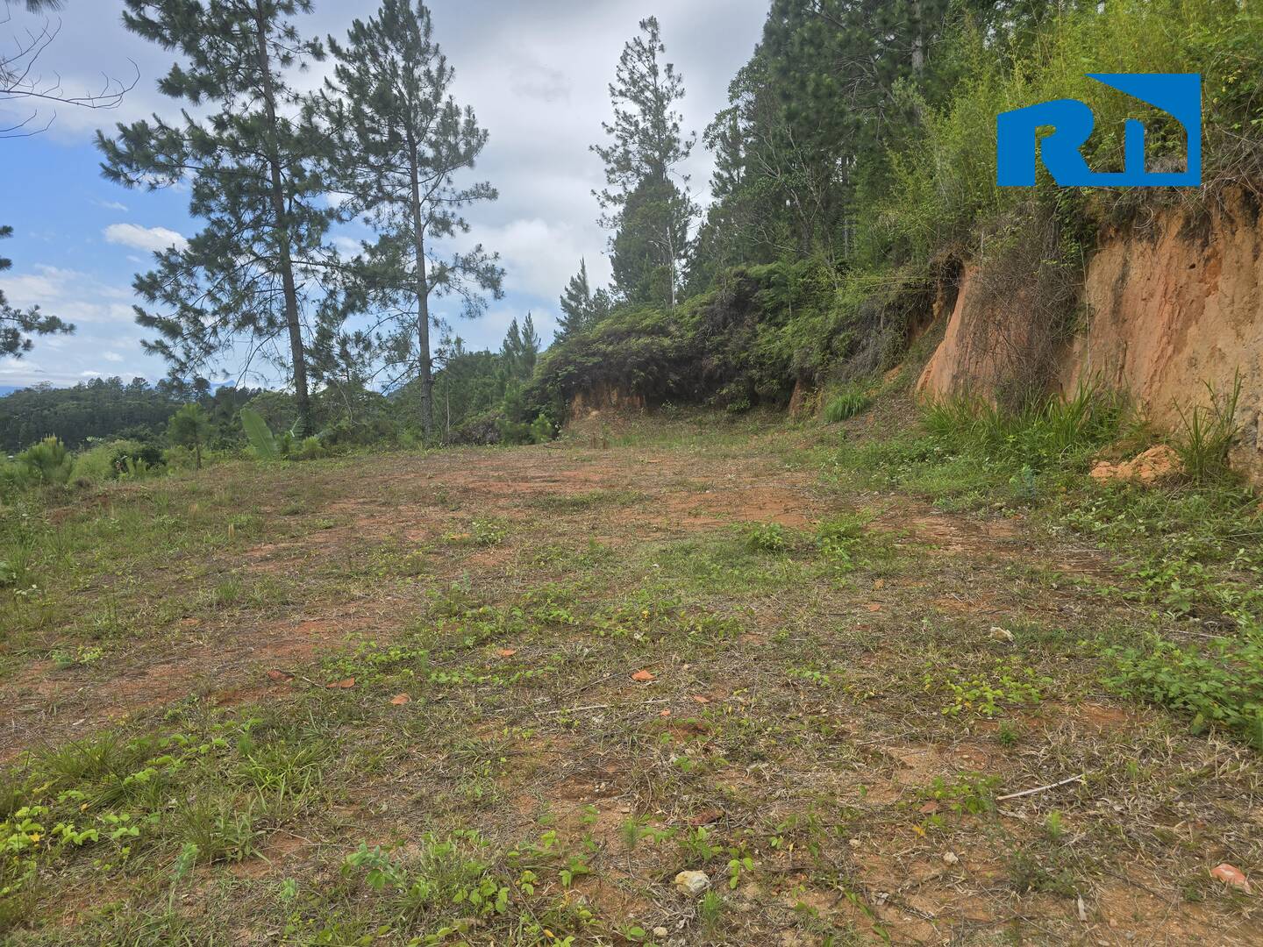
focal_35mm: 23
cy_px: 474
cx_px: 632
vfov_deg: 58.9
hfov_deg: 73.9
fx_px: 839
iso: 12
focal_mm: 6.3
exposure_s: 1/670
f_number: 1.7
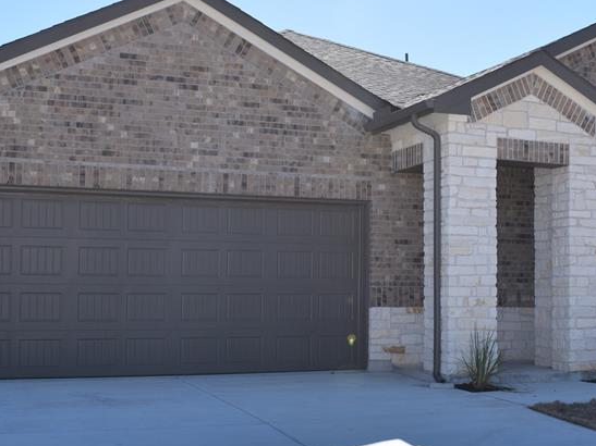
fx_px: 930
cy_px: 249
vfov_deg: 27.0
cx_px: 346
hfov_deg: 35.5
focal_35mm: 54
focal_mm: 20
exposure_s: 1/400
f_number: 10
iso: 200
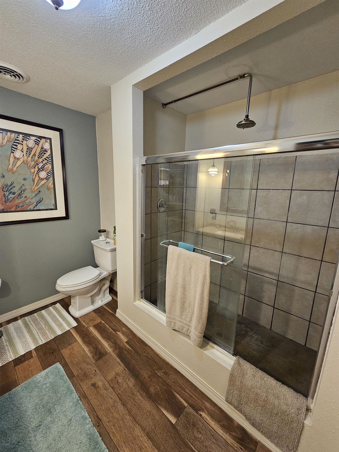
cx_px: 170
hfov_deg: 89.9
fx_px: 170
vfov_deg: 106.2
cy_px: 226
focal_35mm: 13
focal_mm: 2.2
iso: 320
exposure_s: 1/60
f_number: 2.2
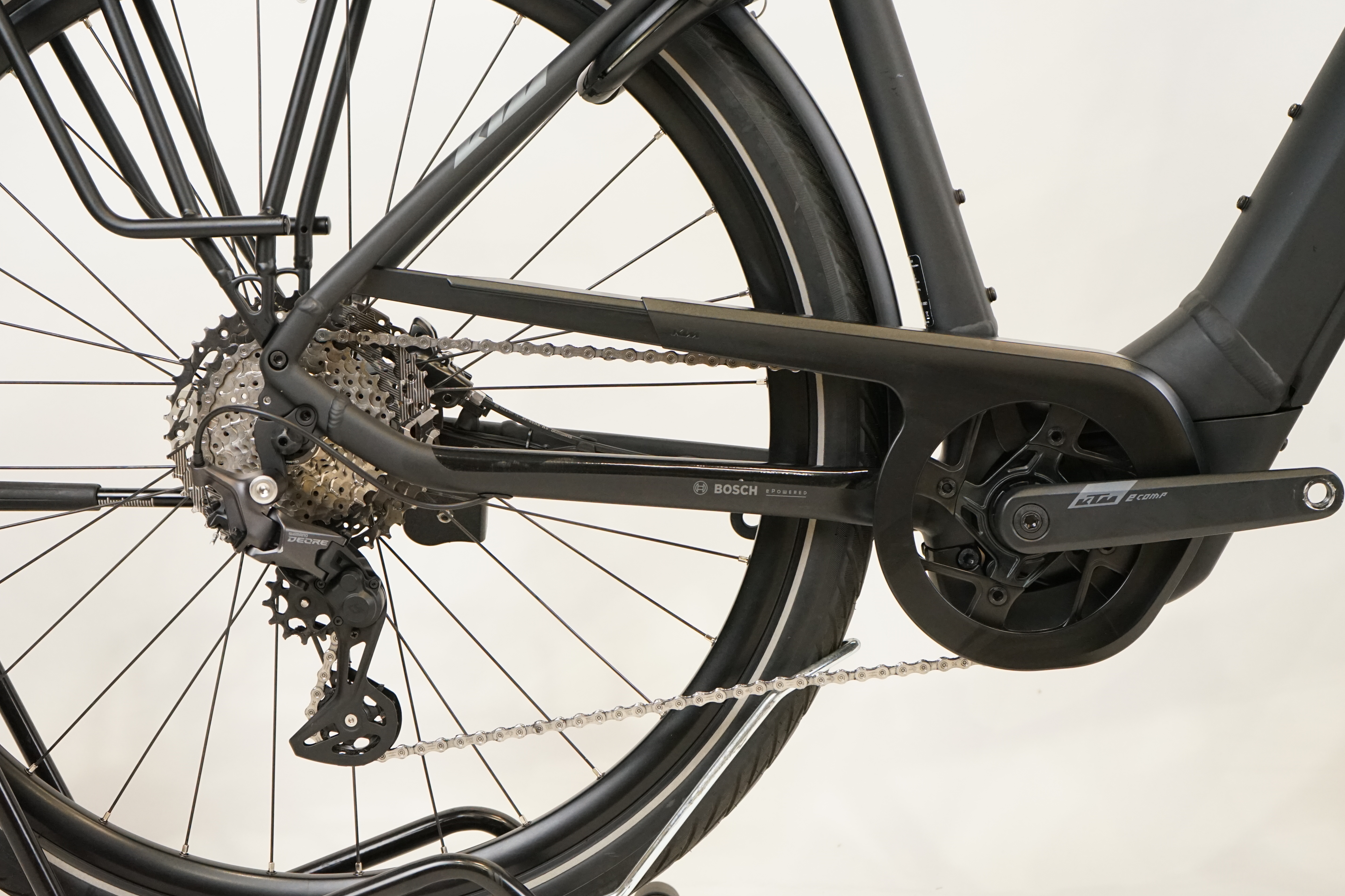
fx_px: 2578
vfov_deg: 19.7
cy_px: 453
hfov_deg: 29.2
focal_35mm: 69
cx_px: 669
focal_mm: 66
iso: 3200
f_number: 6.3
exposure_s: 1/200
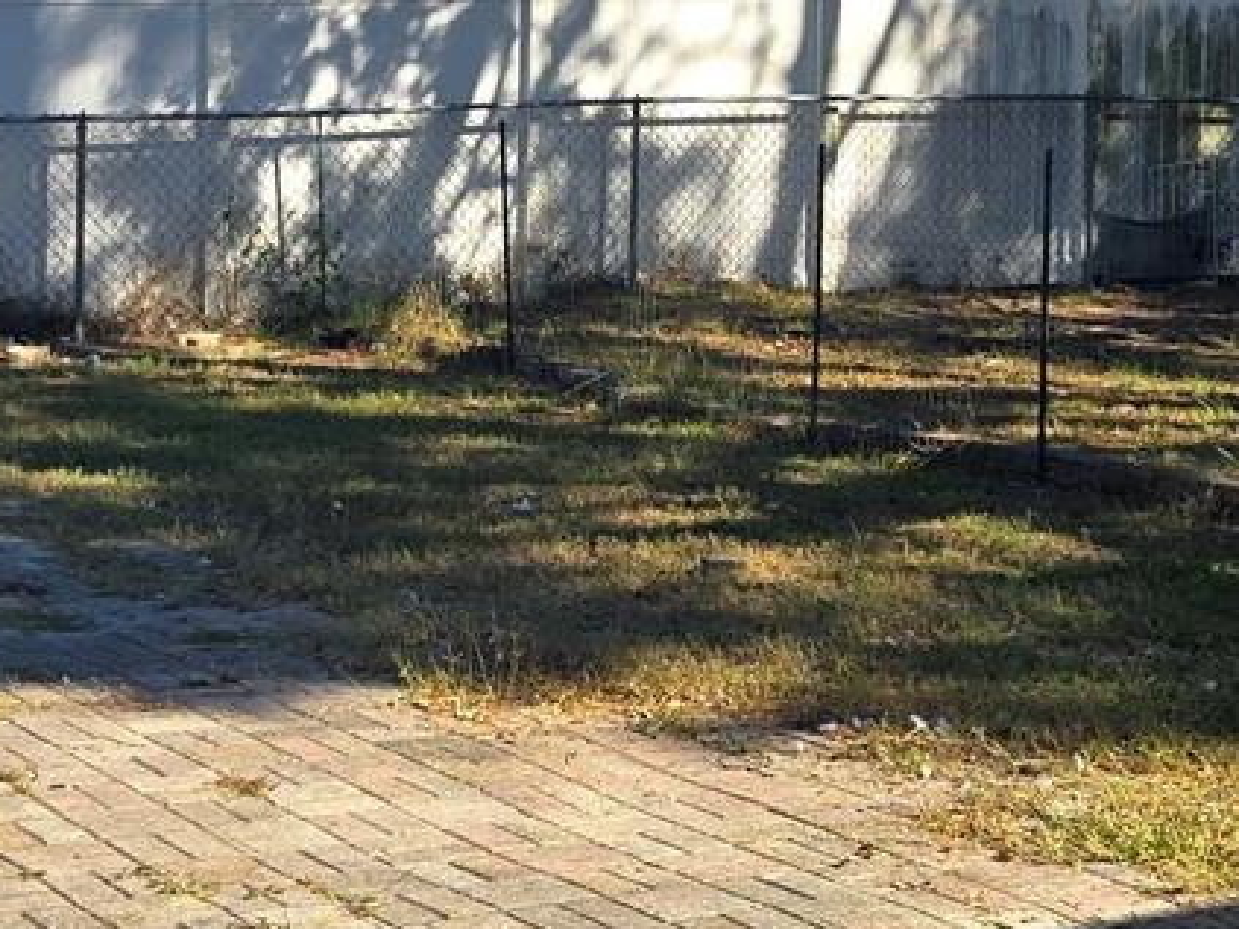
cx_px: 398
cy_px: 211
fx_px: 3113
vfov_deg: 16.9
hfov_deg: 22.4
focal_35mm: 87
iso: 25
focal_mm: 5.4
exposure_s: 1/1120
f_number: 1.8
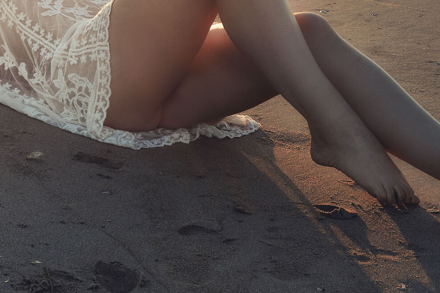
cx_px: 124
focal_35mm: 122
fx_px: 1491
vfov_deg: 11.2
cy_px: 117
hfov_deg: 16.7
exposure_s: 1/160
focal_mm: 50
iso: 640
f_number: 14
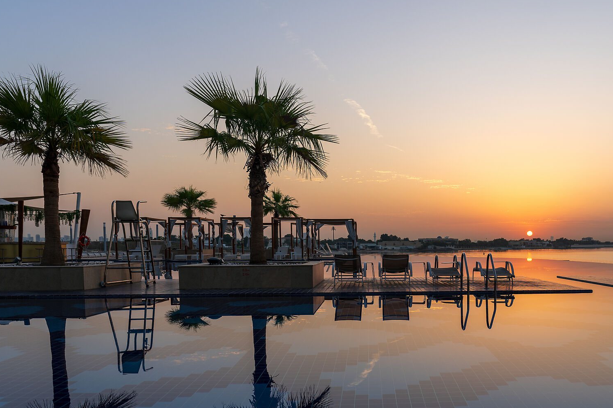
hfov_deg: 57.5
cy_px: 283
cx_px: 406
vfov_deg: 40.4
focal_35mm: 32
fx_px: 545
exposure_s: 1/320
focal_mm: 20
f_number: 2.8
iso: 100
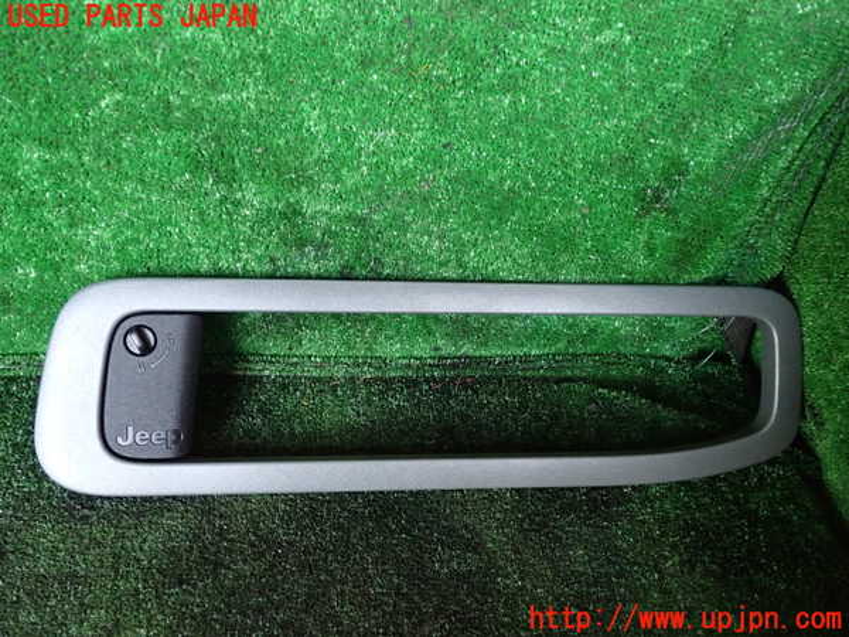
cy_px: 318
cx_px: 424
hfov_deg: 60.0
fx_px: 736
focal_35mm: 30
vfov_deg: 46.8
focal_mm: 5.4
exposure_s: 1/25
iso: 800
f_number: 2.3
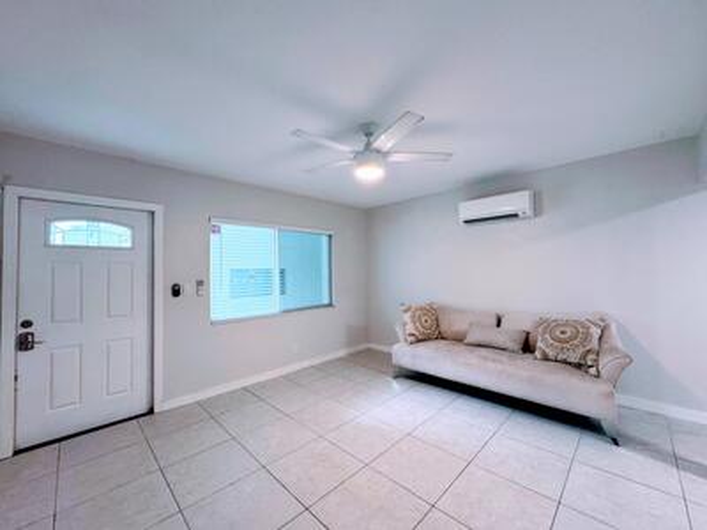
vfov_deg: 85.7
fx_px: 286
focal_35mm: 14
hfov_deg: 102.1
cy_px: 265
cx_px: 354
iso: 250
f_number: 2.2
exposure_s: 1/60
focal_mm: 2.22
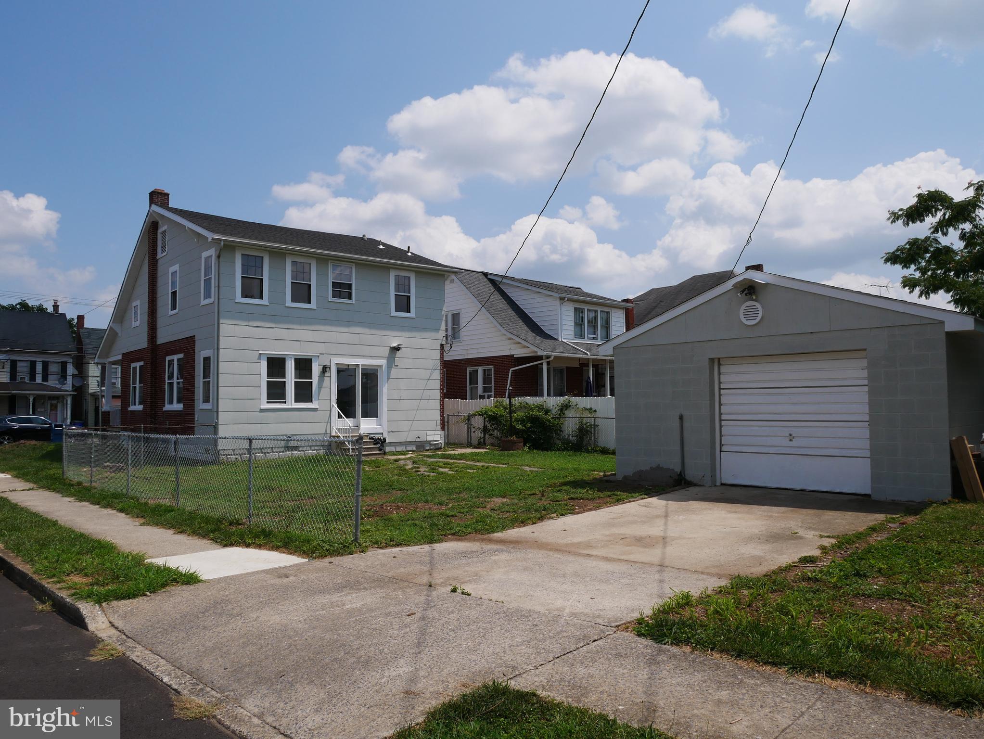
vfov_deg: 56.9
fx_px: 683
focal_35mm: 24
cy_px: 370
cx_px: 492
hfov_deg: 71.6
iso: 200
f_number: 9
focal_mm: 12
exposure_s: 1/640
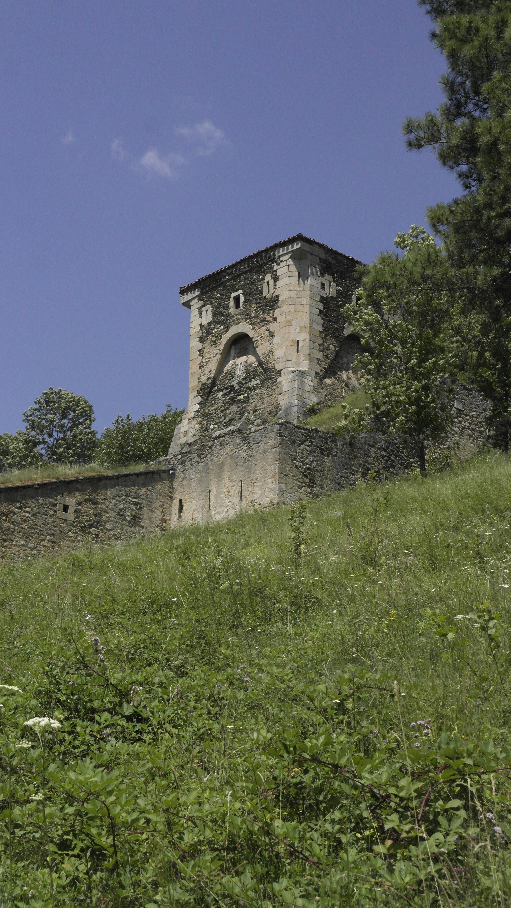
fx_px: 1349
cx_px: 265
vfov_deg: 37.2
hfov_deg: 21.4
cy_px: 457
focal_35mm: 56
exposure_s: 1/2000
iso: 1600
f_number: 11
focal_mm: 35
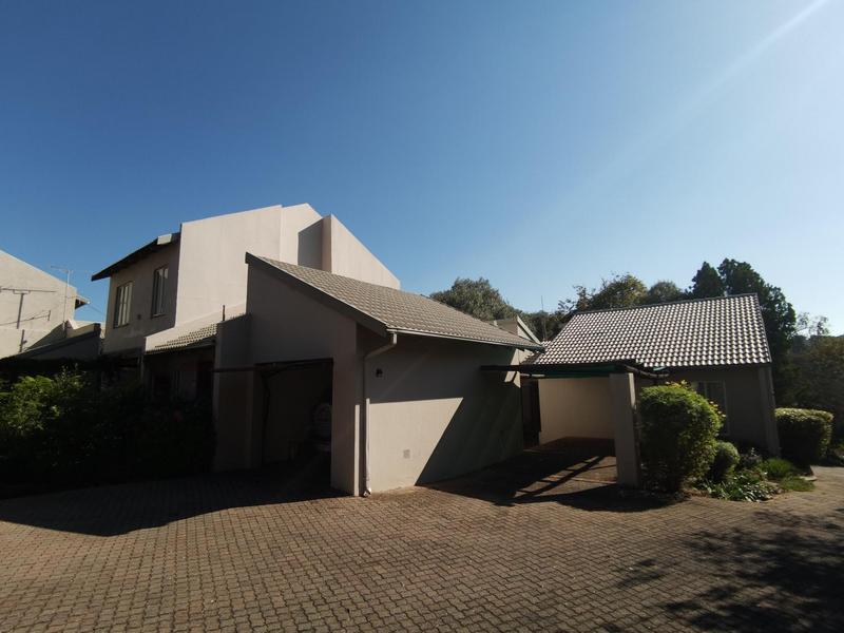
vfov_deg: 74.7
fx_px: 414
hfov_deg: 91.0
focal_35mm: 17
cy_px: 316
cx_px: 422
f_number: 2.2
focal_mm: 2.26
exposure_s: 1/1259
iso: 50
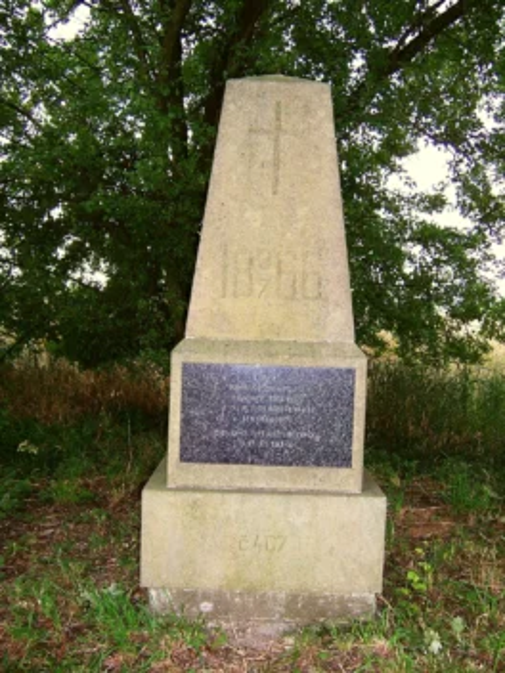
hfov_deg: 42.9
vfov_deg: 55.4
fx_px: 642
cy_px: 336
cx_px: 252
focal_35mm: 33
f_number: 2.8
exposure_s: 1/60
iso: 80
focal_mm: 5.5
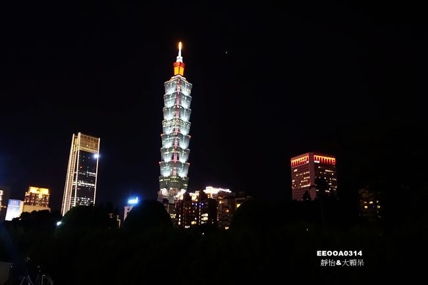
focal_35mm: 30
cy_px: 142
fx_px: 357
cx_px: 214
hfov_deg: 61.9
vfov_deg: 43.6
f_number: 2.5
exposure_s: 1/8
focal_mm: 10.89
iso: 1600
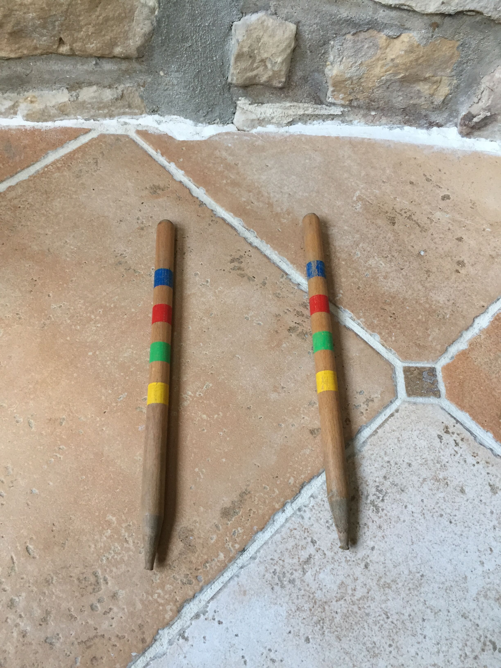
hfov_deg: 48.2
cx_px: 250
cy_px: 334
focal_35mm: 29
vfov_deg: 61.7
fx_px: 560
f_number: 2.2
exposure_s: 1/33
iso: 125
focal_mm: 4.15
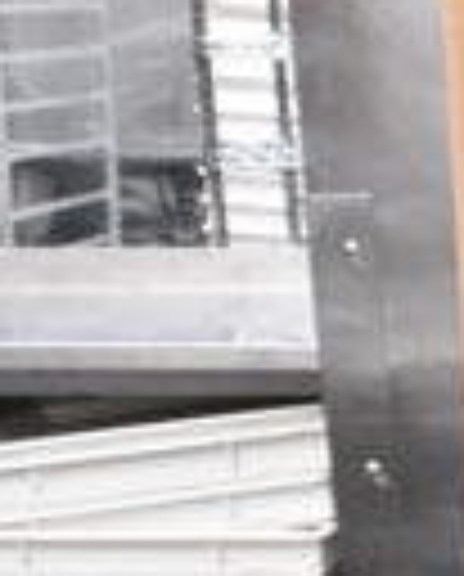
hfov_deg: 10.8
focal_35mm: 126
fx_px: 2155
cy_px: 405
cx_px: 1054
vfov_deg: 15.2
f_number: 14
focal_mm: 24
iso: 6400
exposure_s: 1/800
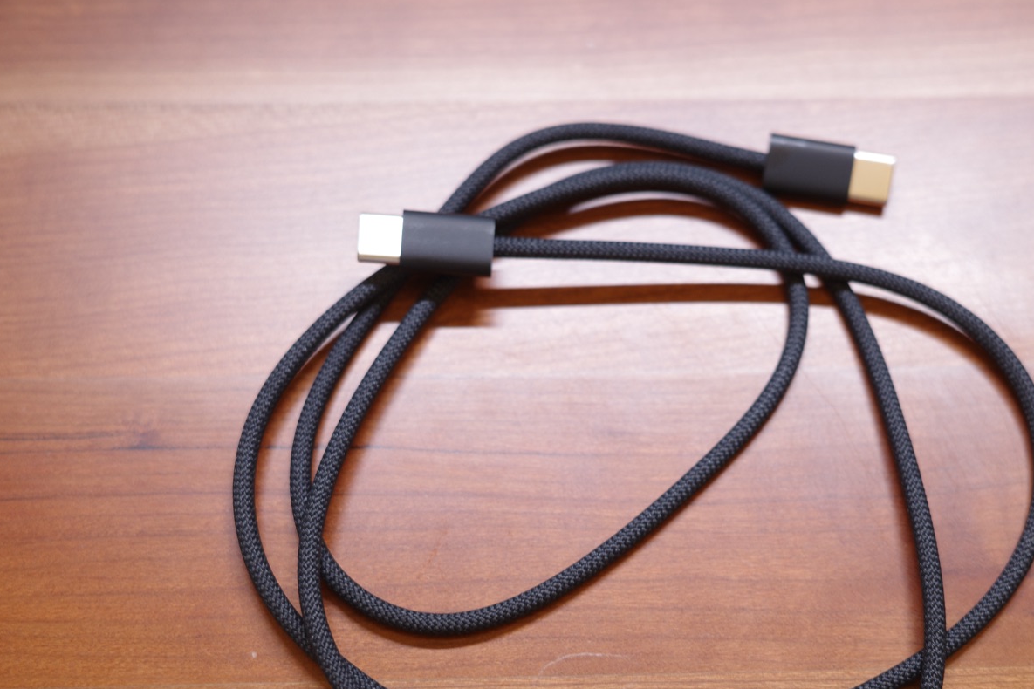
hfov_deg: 36.8
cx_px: 608
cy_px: 454
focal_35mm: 54
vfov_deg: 24.9
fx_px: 1551
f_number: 2.8
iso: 250
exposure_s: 1/25
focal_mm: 26
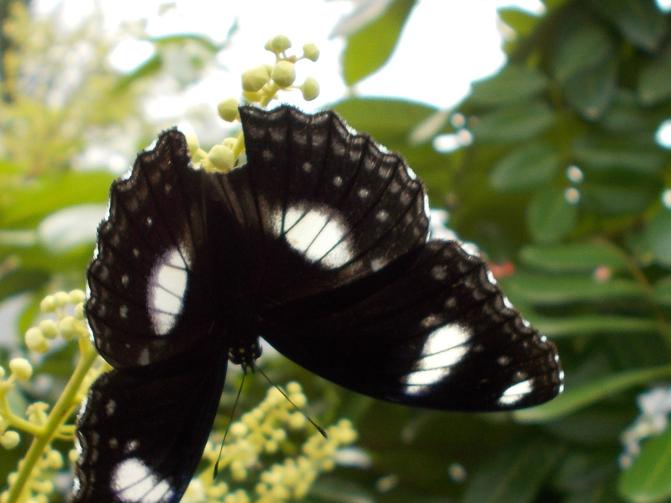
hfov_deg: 27.0
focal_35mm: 72
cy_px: 343
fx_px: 1396
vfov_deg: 20.4
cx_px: 330
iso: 80
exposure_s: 1/125
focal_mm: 5.3
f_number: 3.4
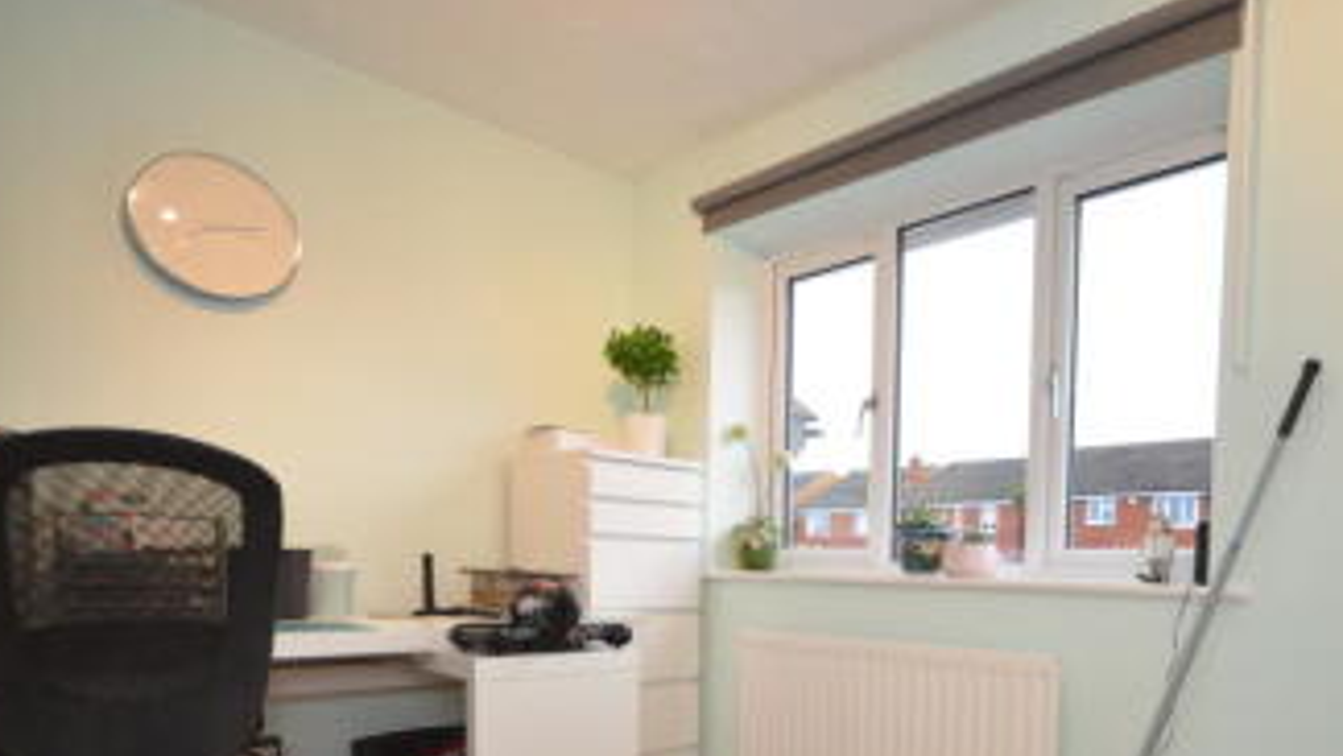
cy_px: 609
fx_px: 819
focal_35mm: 23
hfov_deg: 75.6
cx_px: 922
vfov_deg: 46.8
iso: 360
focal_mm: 10
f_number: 4
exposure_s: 1/60
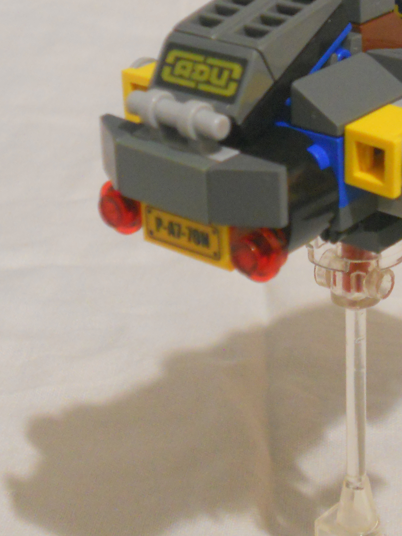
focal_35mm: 95
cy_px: 142
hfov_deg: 15.4
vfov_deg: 20.5
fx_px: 1471
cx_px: 359
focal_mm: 8.2
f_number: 4.3
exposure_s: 1/1.3
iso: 400
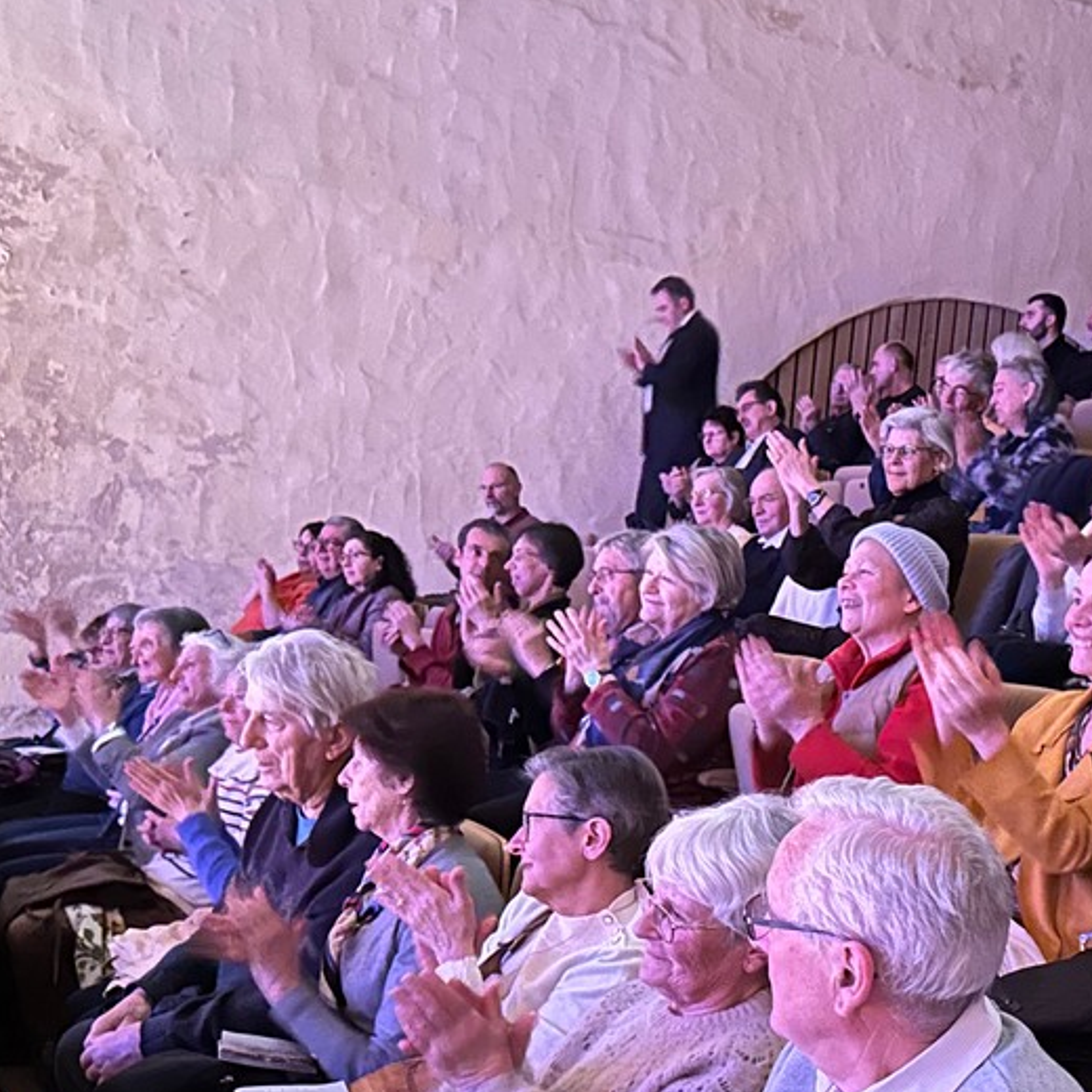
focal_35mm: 49
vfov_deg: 34.1
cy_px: 790
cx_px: 785
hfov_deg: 34.1
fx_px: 1749
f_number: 1.78
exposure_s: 1/17
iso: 2000
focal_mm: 6.86
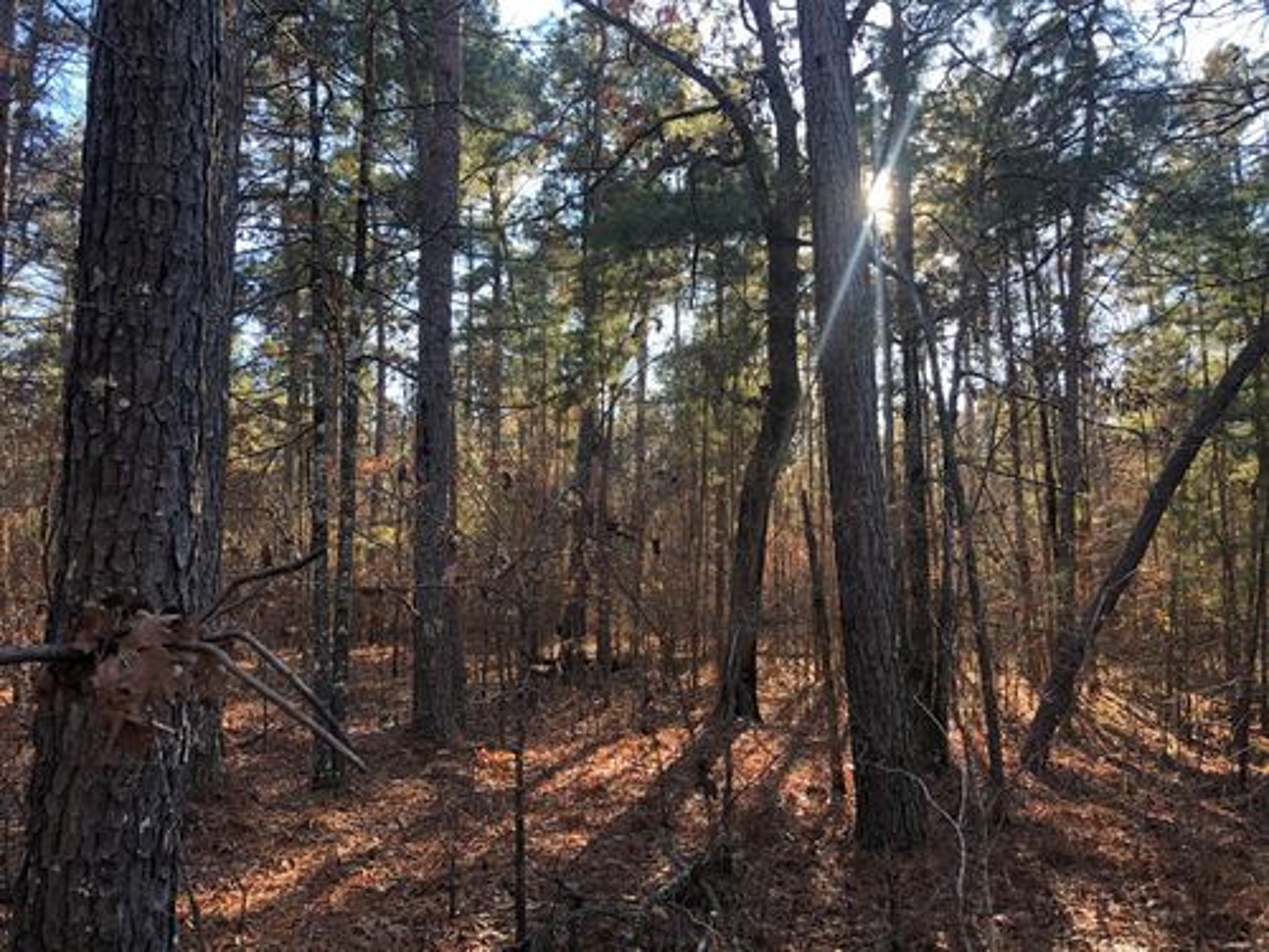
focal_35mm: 28
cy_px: 476
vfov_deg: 49.7
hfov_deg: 63.4
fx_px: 1026
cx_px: 634
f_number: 1.8
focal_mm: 4
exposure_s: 1/120
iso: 32
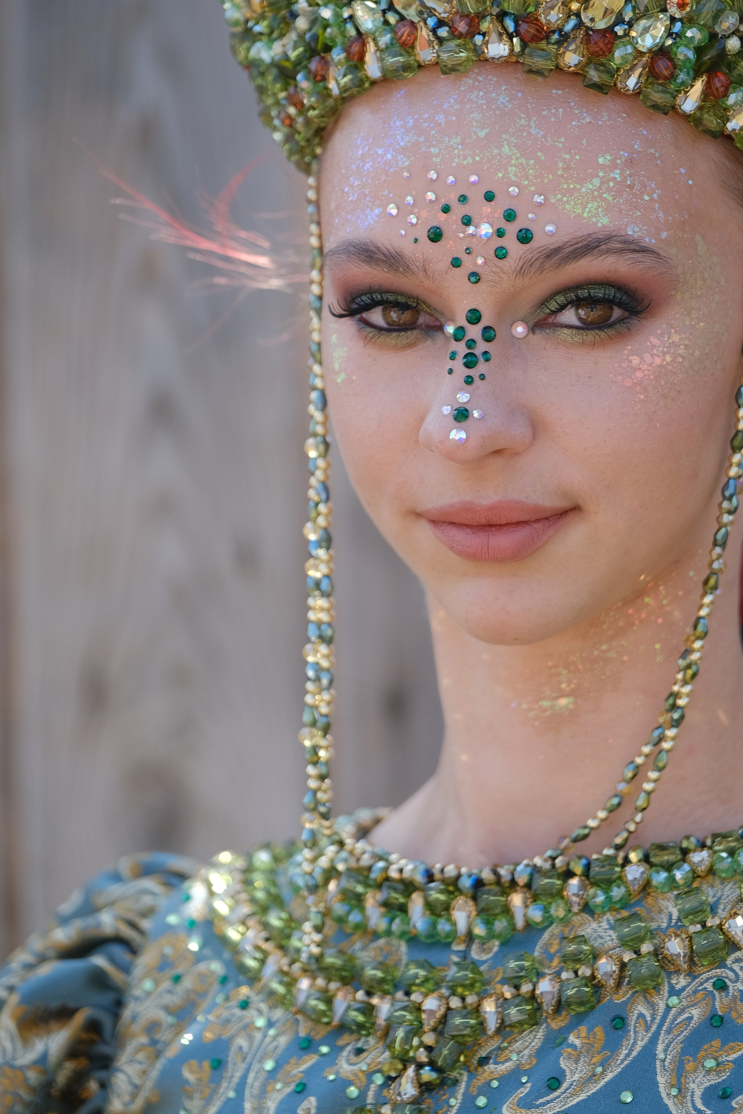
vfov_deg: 8.0
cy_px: 463
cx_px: 477
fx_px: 7958
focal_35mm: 257
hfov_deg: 5.3
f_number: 2.8
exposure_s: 1/900
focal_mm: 129.2
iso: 200
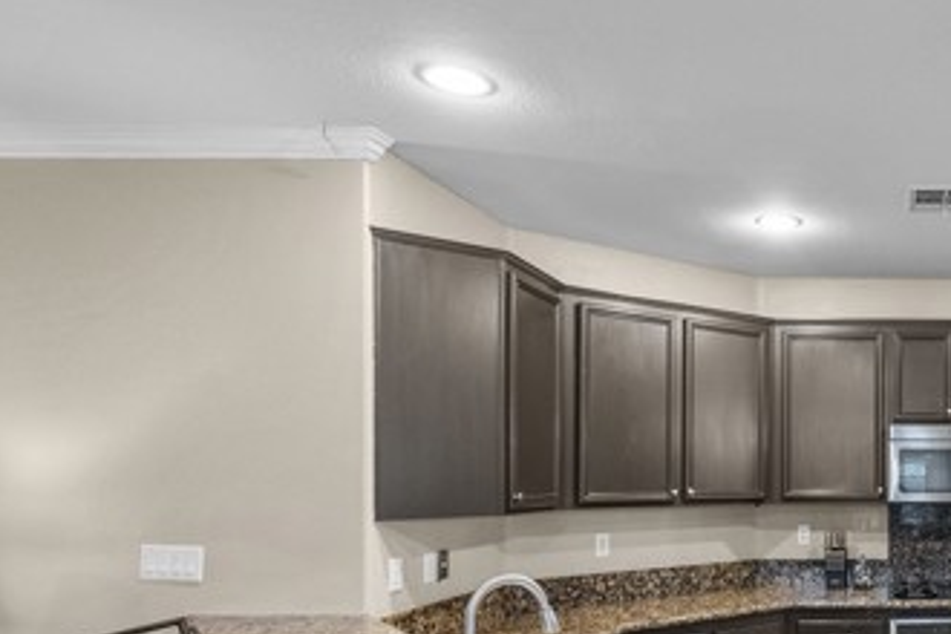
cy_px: 477
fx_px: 819
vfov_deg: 41.1
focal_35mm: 31
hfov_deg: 51.6
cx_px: 890
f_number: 8
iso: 2000
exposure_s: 1/13
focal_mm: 16
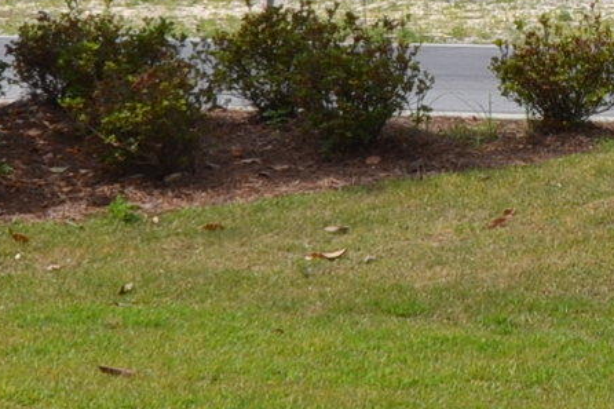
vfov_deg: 7.3
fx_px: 3171
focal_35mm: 186
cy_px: -43
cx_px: 514
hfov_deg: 11.0
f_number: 9
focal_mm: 24
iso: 100
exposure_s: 1/320
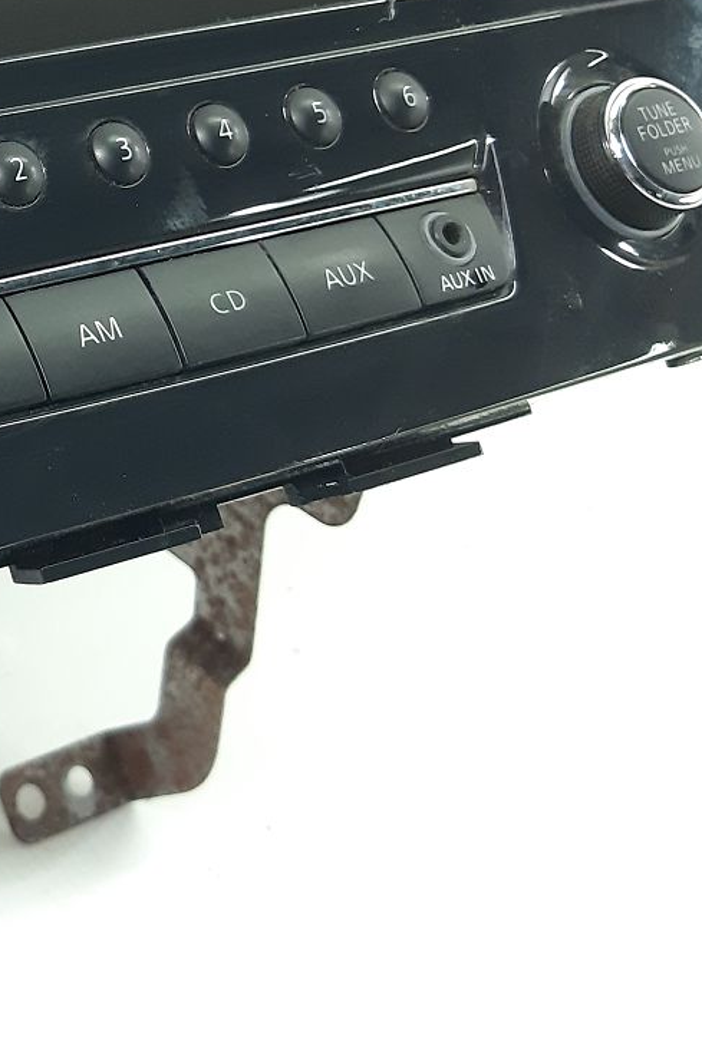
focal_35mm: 65
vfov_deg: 30.3
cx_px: -272
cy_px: 227
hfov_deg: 19.0
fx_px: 1902
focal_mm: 3.93
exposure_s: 1/50
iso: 160
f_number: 1.7
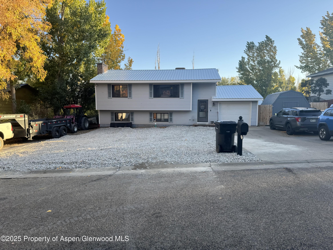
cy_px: 125
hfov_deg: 71.6
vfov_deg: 56.8
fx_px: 231
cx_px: 166
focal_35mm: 24
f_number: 1.78
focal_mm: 6.76
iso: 80
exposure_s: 1/364
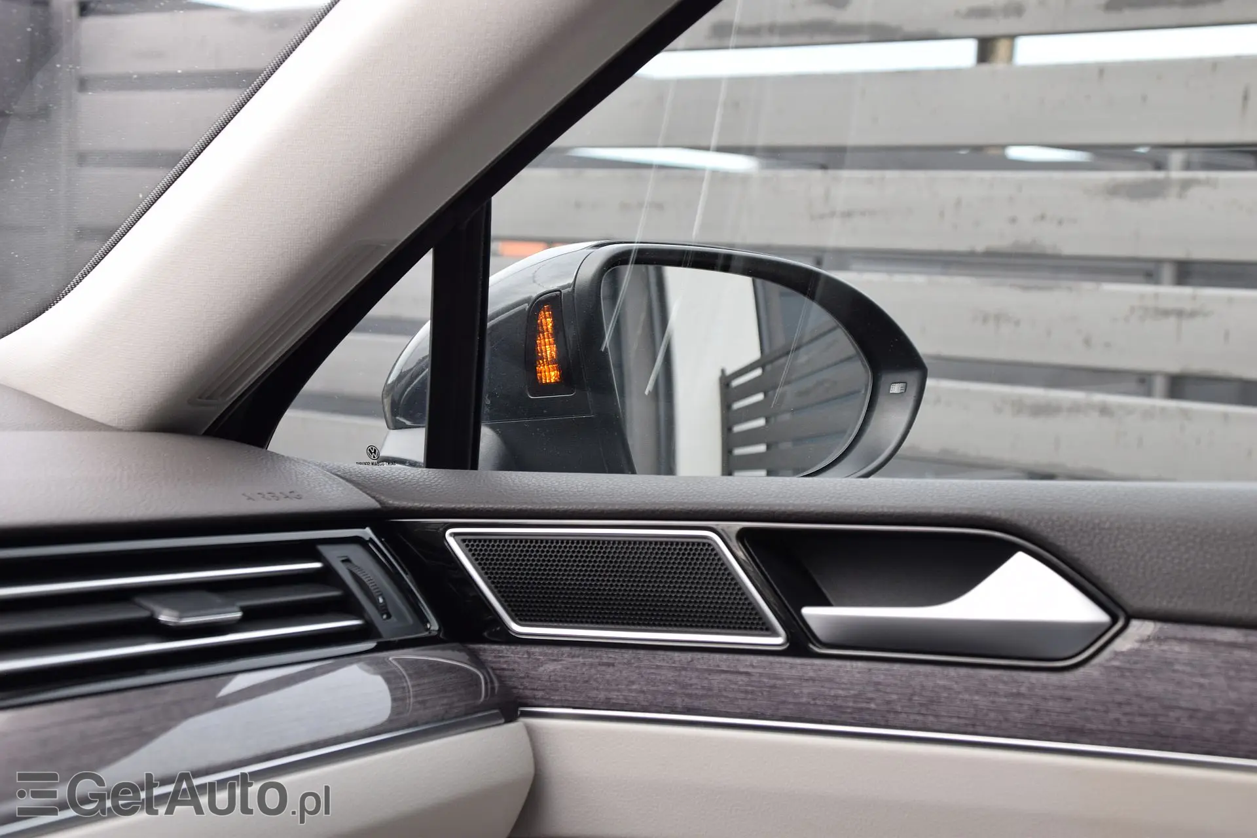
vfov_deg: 23.8
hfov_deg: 35.1
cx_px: 628
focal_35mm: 57
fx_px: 1990
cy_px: 419
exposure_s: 1/160
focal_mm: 38
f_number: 7.1
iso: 320
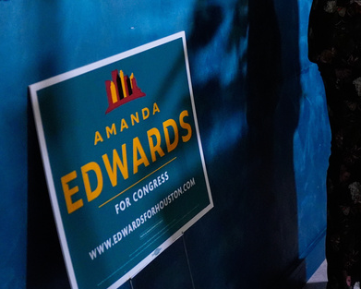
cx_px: 419
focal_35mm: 86
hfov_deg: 20.9
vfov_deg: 17.7
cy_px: 42
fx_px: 919
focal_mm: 35
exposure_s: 1/250
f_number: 2.8
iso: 3200
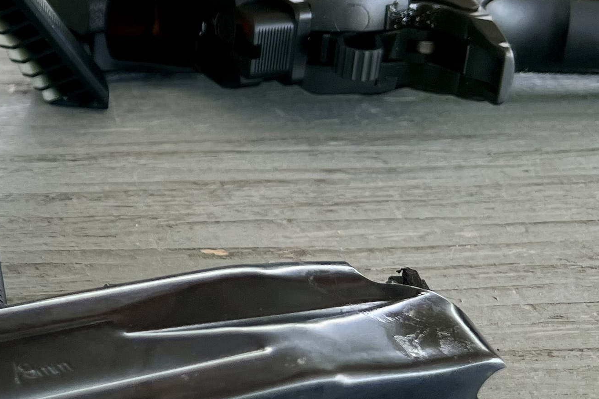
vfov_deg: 16.2
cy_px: 37
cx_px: -145
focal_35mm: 83
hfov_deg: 22.3
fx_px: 1381
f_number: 1.5
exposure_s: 1/480
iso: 50
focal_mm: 5.7
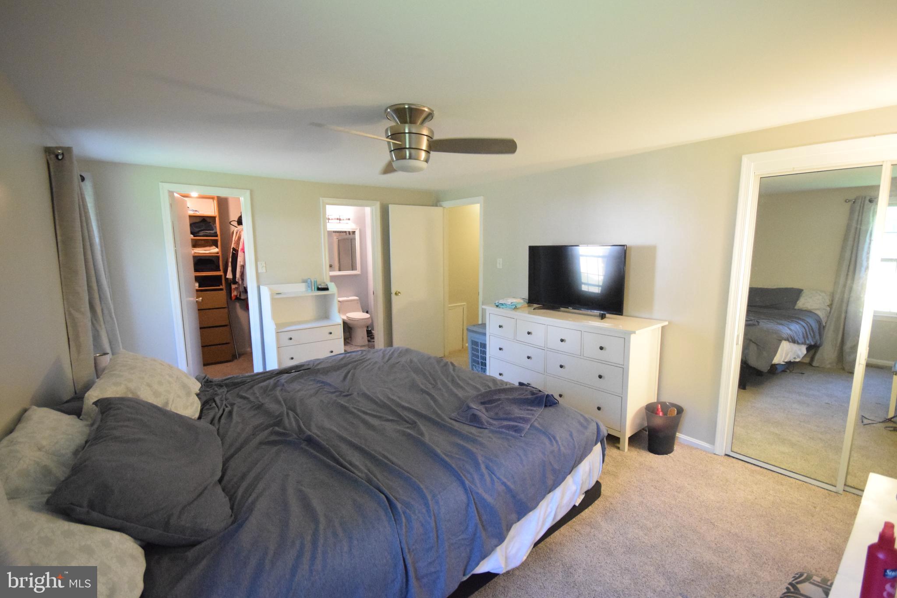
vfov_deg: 77.3
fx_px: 374
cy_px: 299
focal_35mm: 15
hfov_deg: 100.4
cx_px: 448
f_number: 5.6
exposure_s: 1/125
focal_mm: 10
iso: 6400
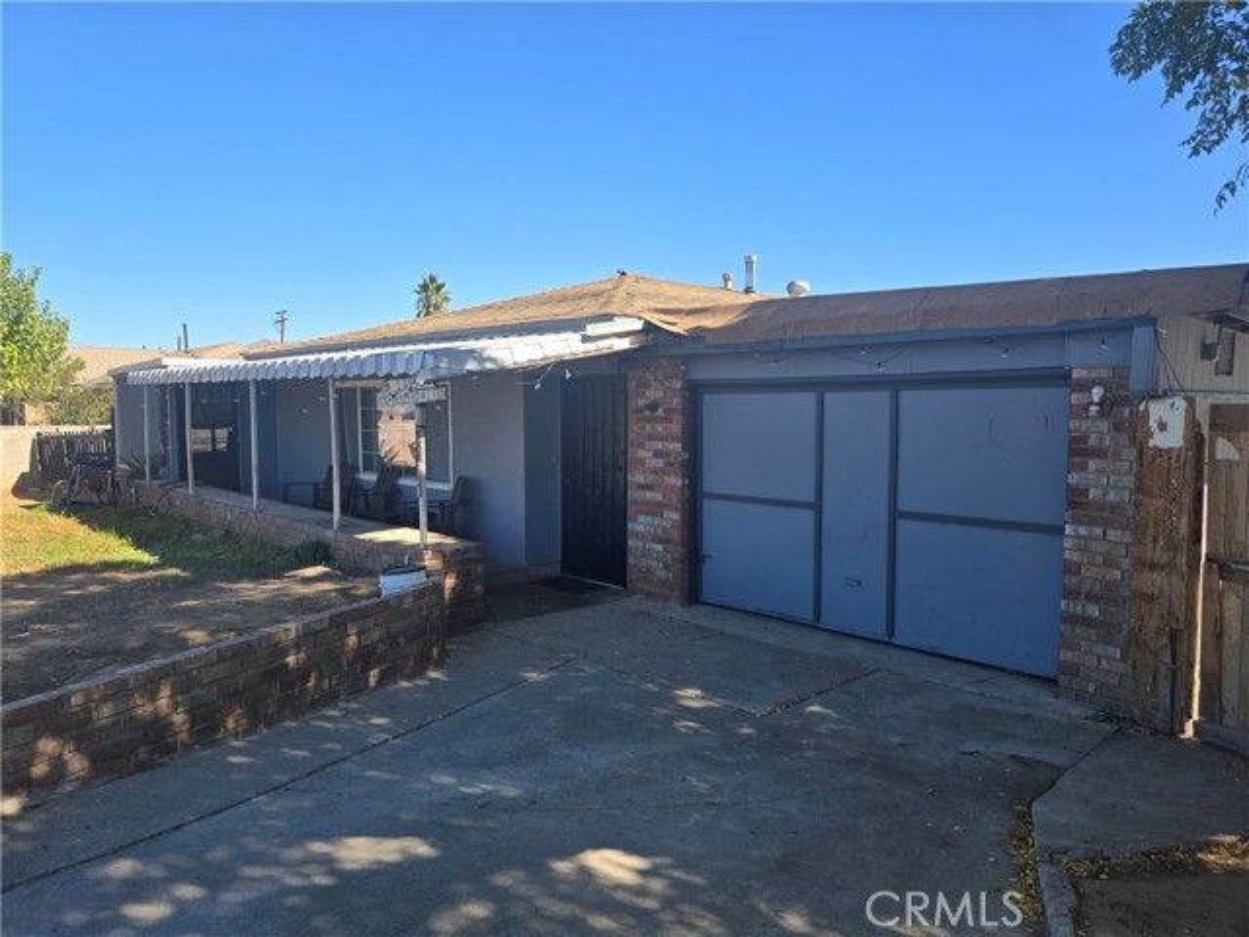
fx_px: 830
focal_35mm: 23
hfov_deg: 73.9
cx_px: 624
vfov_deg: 58.9
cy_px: 468
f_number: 1.7
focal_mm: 6.3
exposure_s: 1/383
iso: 12
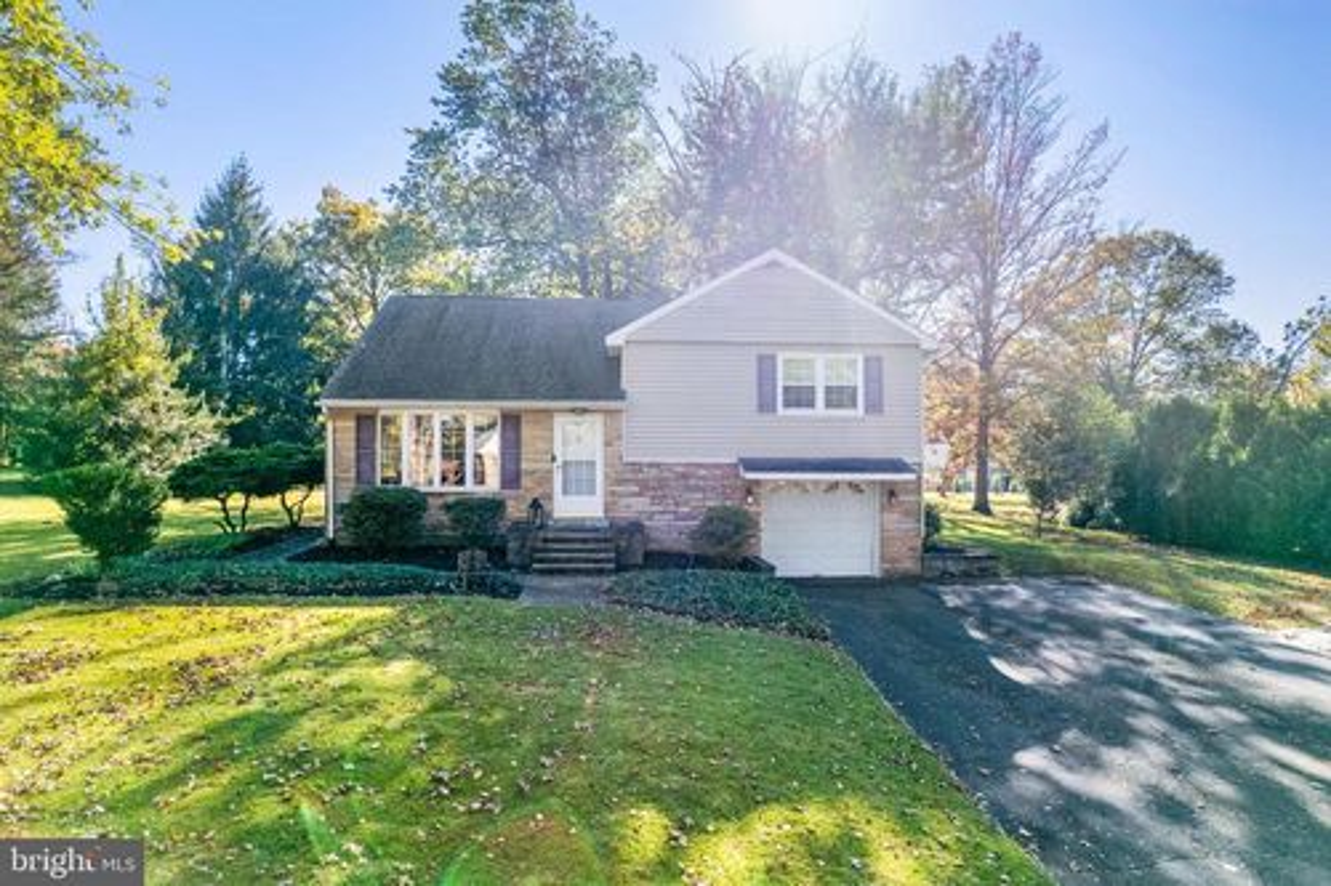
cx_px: 666
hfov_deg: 78.6
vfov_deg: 57.2
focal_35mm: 22
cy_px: 443
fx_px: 813
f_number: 2.8
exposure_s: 1/2500
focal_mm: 8.38
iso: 100
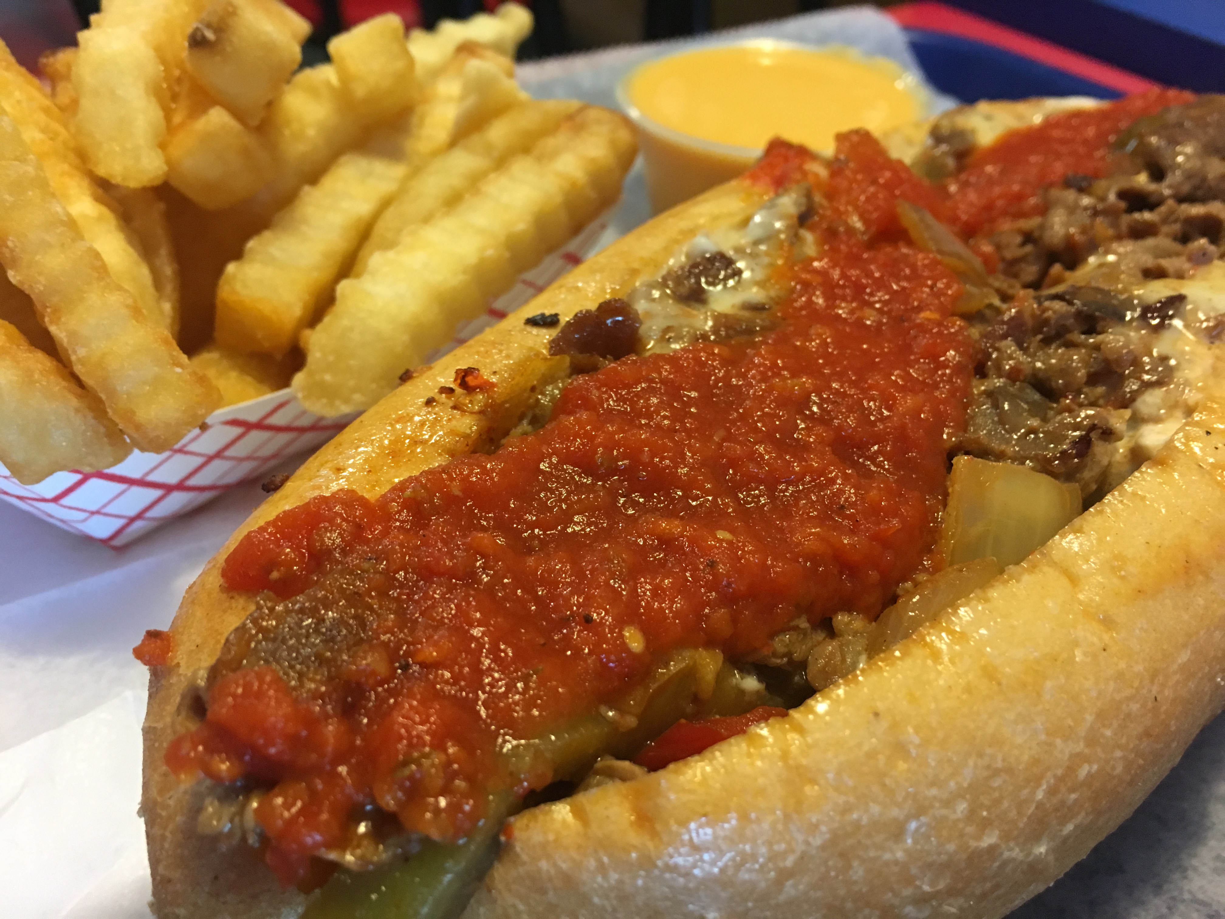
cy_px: 460
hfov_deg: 61.7
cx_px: 612
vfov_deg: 48.2
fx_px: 1026
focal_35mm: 29
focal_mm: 4.15
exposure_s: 1/30
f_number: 2.2
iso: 160
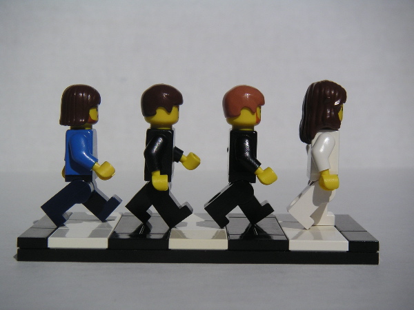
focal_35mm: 74
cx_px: 207
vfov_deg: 19.9
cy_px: 155
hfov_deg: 26.3
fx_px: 885
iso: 50
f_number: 8
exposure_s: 1/750
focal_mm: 11.5
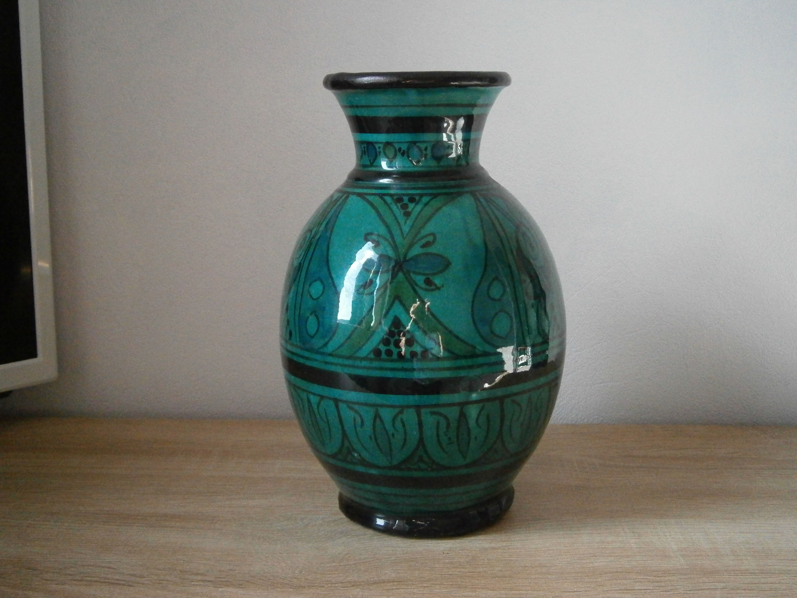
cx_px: 398
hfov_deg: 40.4
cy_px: 299
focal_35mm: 47
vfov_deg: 30.9
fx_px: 1082
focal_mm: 8.3
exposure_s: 1/500
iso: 800
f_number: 3.4
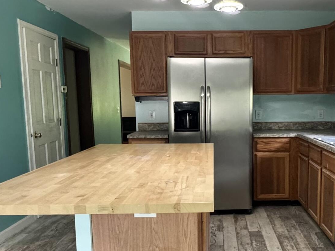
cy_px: 151
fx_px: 368
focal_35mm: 38
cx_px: 225
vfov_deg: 37.6
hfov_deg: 48.1
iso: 320
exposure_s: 1/60
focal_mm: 2.22
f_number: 2.2
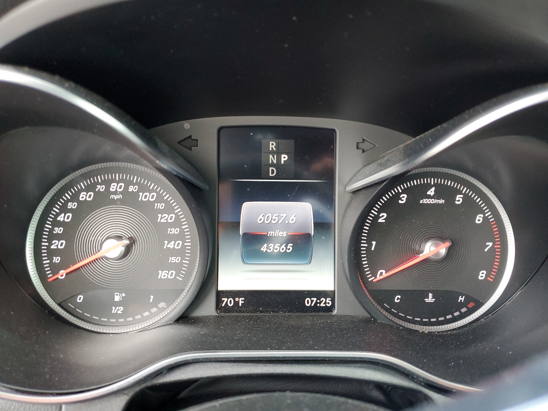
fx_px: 412
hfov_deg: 67.3
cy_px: 206
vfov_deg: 53.1
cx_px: 274
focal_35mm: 26
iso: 184
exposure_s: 1/60.2
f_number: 1.5
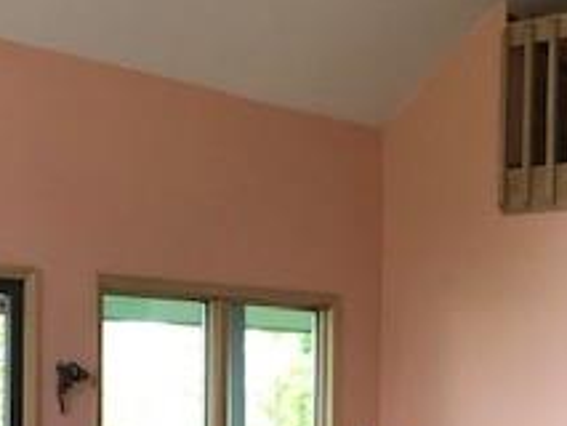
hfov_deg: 23.3
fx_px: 1377
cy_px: 418
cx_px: 290
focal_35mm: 84
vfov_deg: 17.2
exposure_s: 1/30
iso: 32
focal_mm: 4
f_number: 1.8
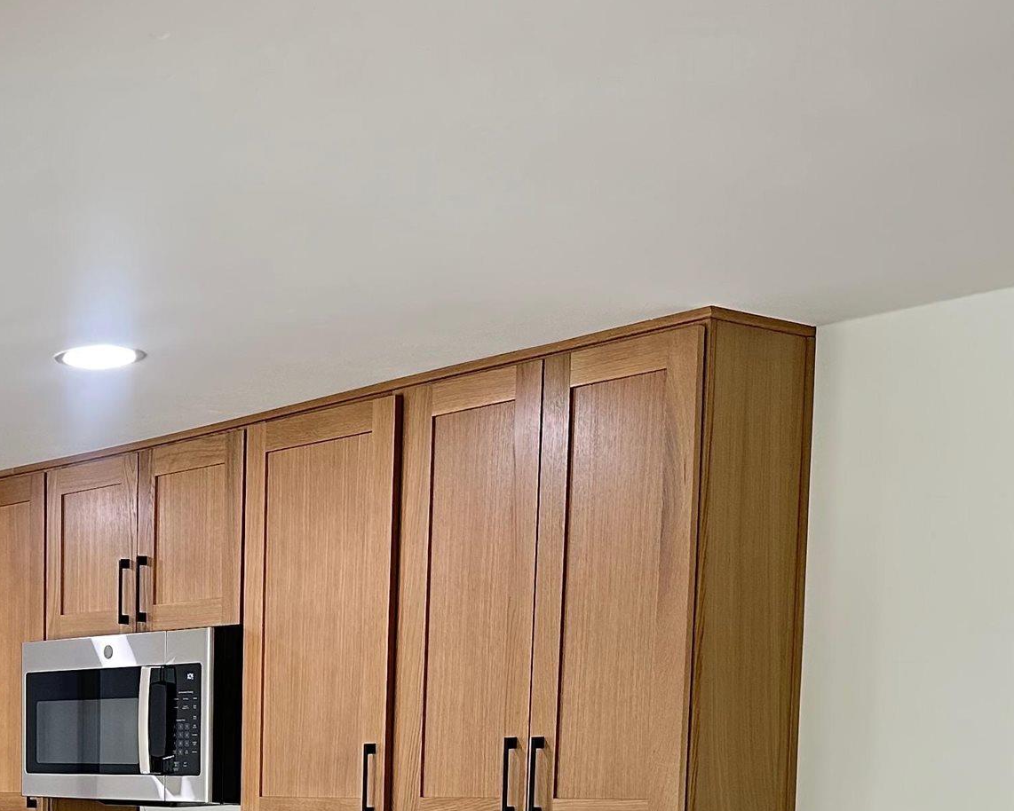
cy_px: 947
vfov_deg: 22.5
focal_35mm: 63
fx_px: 1891
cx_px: 48
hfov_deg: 28.5
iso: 250
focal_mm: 6.86
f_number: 1.78
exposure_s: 1/83
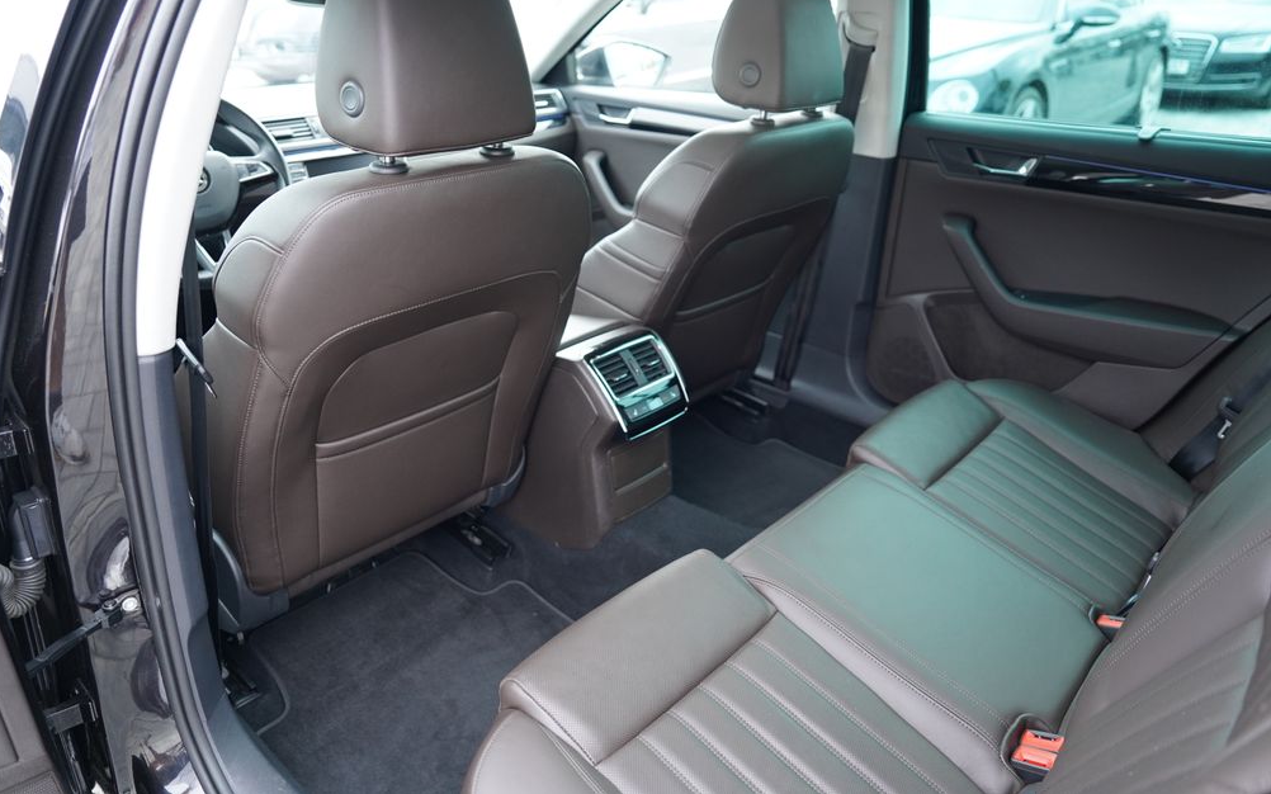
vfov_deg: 49.2
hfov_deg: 72.6
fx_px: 866
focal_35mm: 25
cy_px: 362
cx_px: 643
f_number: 3.2
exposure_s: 1/160
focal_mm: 24
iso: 1600
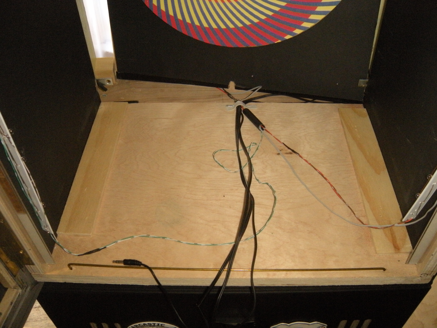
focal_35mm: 35
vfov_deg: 40.7
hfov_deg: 52.6
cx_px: 218
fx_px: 442
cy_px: 164
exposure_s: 1/60
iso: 400
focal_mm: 5.9
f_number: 3.8
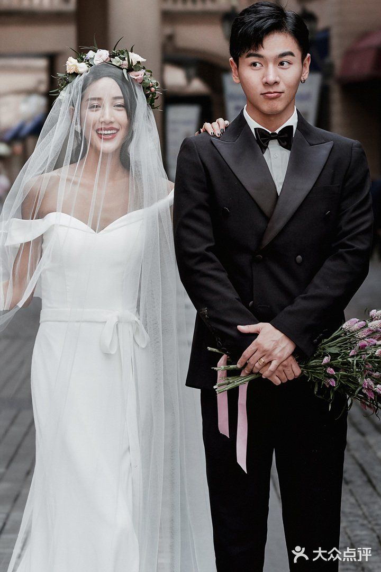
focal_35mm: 100
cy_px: 286
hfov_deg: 13.7
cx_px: 190
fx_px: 1587
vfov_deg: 20.4
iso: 1250
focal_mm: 100
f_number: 5.6
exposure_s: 1/200
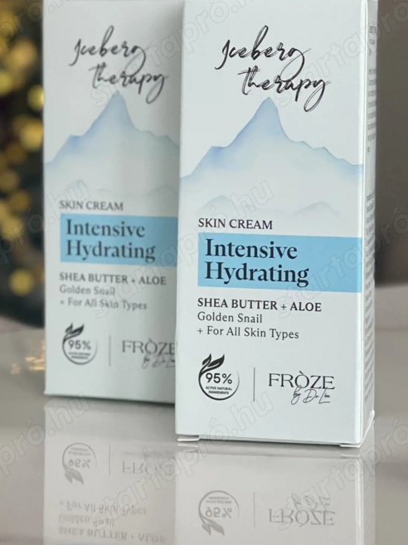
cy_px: 82
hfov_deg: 11.4
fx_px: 2045
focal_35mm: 130
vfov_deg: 15.0
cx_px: 106
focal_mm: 7.5
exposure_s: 1/121
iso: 160
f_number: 2.2
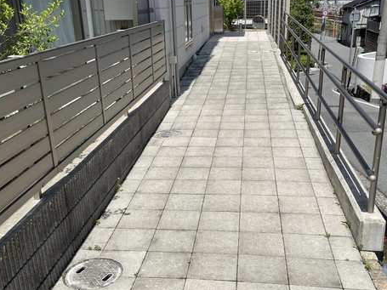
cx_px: 195
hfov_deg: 46.8
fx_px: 447
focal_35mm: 40
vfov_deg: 35.7
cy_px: 183
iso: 32
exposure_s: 1/5556
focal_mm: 4.2
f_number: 1.6
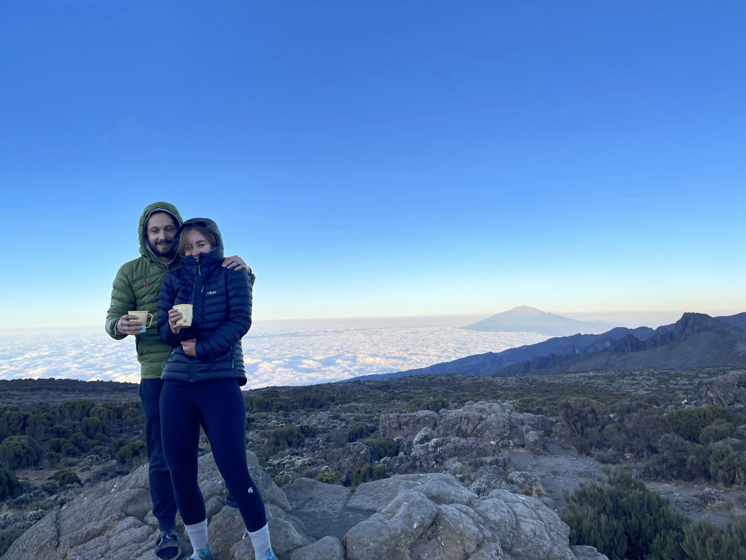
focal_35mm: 26
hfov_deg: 67.3
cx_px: 373
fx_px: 560
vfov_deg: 53.1
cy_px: 280
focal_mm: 5.1
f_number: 1.6
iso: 32
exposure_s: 1/978
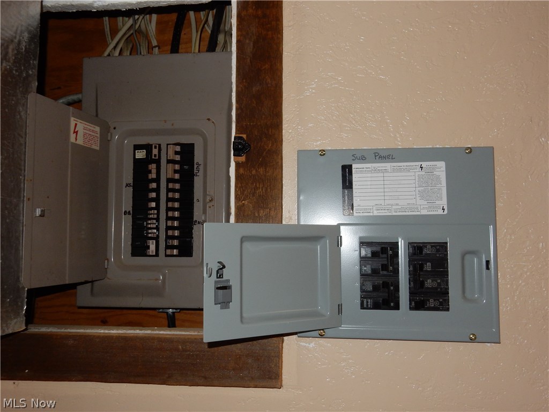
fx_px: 476
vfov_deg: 46.8
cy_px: 206
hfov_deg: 60.0
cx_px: 274
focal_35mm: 30
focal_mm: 5.4
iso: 200
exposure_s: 1/30
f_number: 4
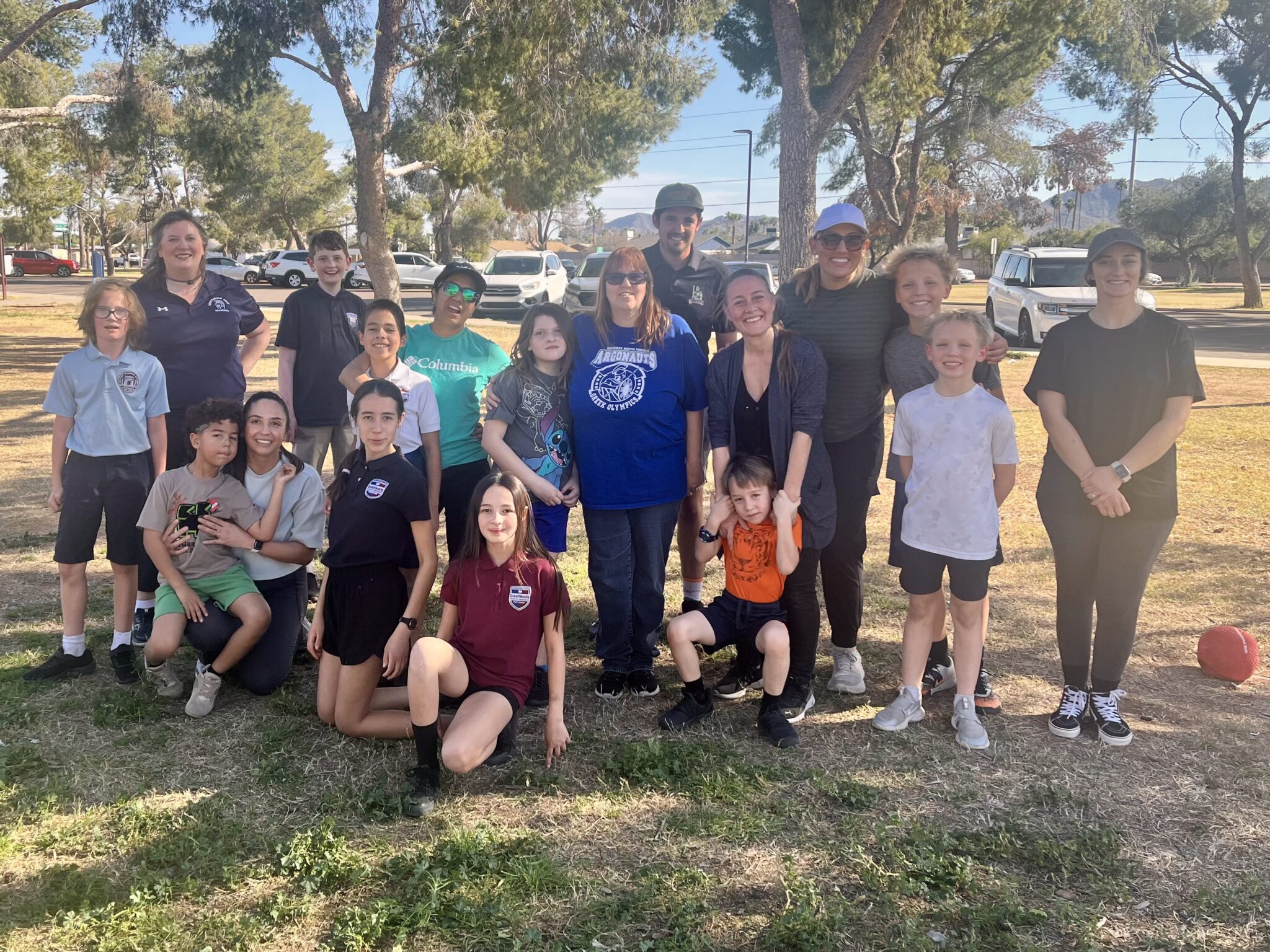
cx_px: 635
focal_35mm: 26
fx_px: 954
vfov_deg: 53.1
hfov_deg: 67.3
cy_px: 476
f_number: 1.6
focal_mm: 5.1
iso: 50
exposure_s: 1/621
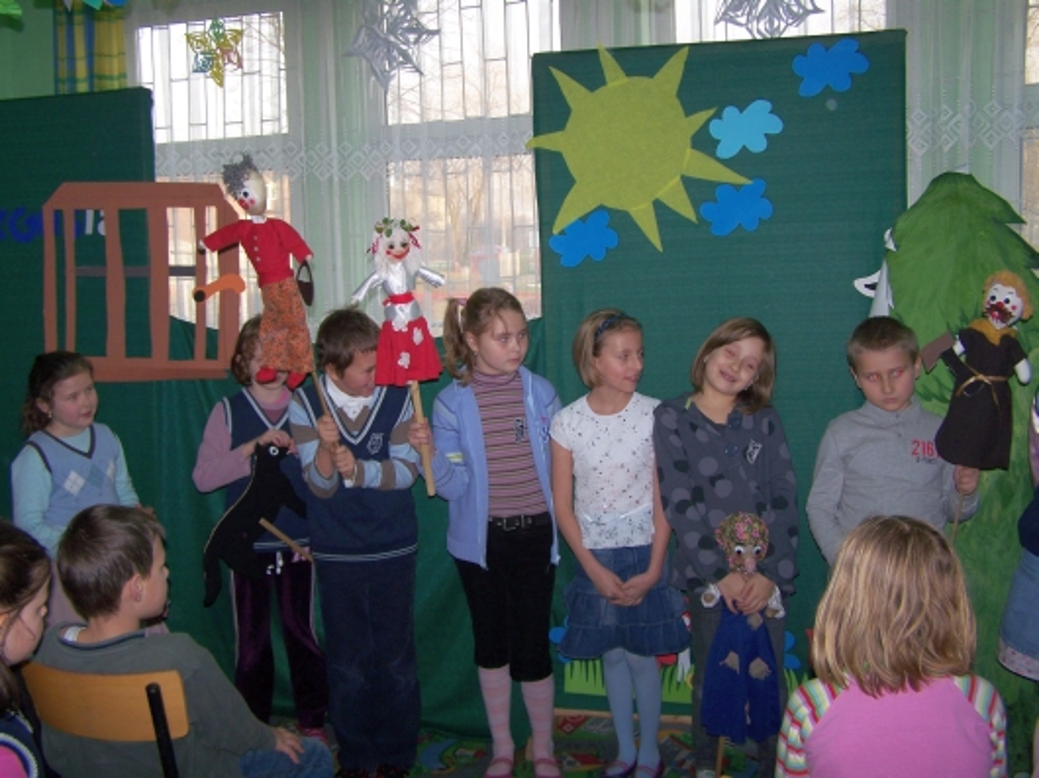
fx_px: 1140
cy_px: 389
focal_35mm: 38
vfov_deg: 37.7
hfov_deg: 49.0
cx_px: 520
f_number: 2.8
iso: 80
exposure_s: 1/60
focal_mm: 6.3
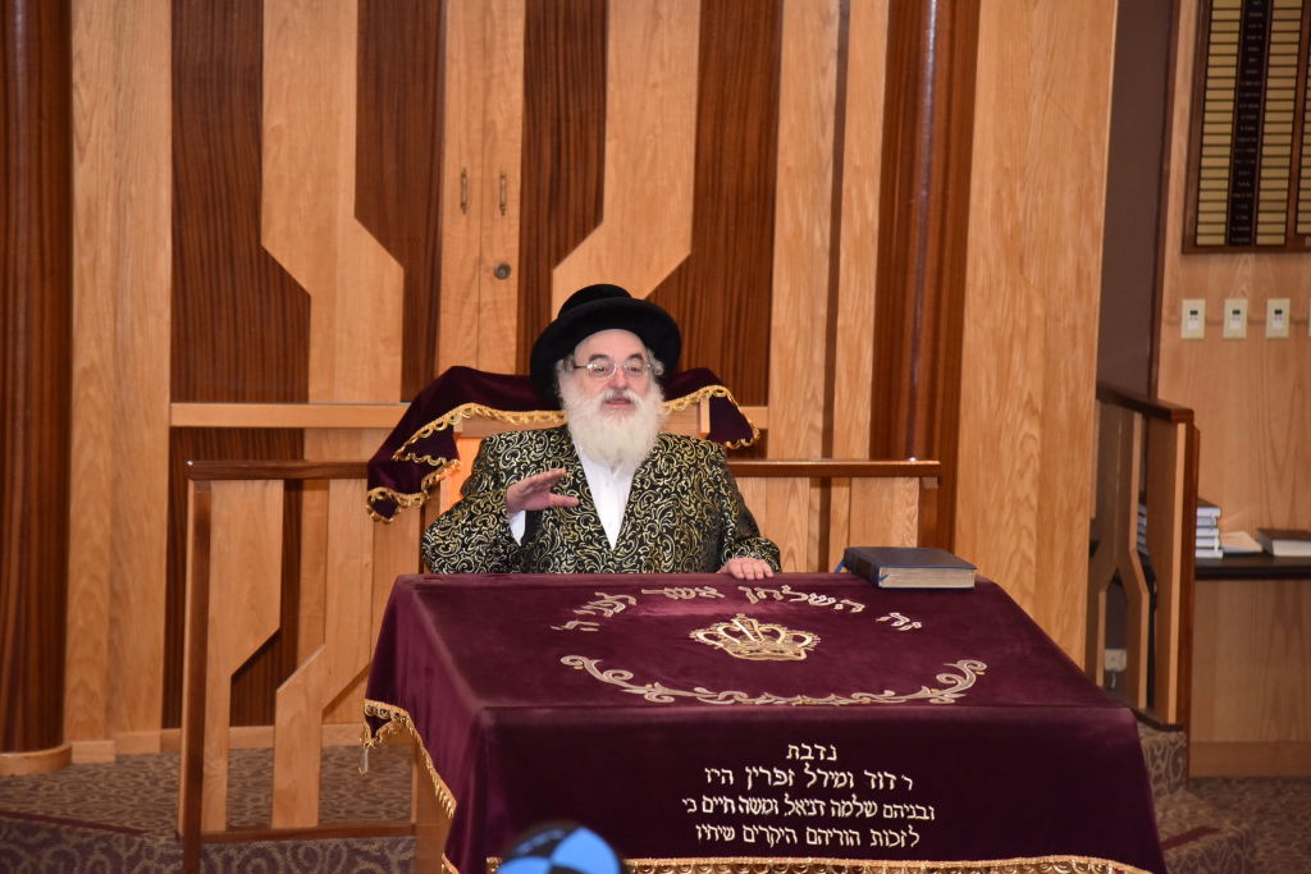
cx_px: 656
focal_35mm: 120
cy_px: 437
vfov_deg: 11.4
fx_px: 4370
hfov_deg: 17.1
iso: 1600
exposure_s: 1/125
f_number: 4
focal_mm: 120
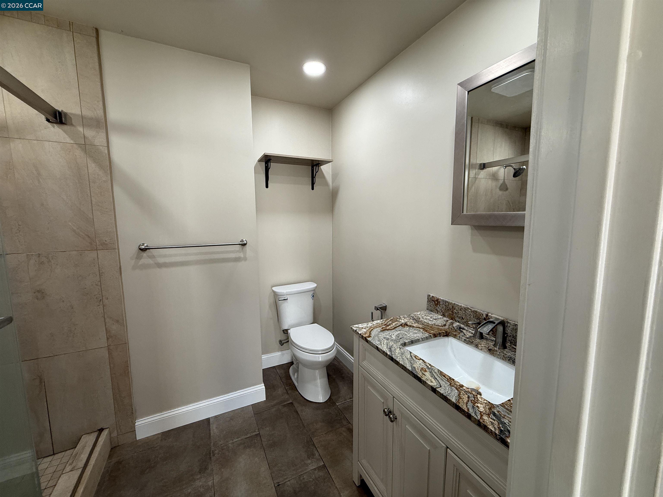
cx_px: 332
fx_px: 268
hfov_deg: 102.1
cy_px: 248
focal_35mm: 14
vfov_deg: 85.7
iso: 125
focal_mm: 2.22
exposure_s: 1/120
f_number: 2.2
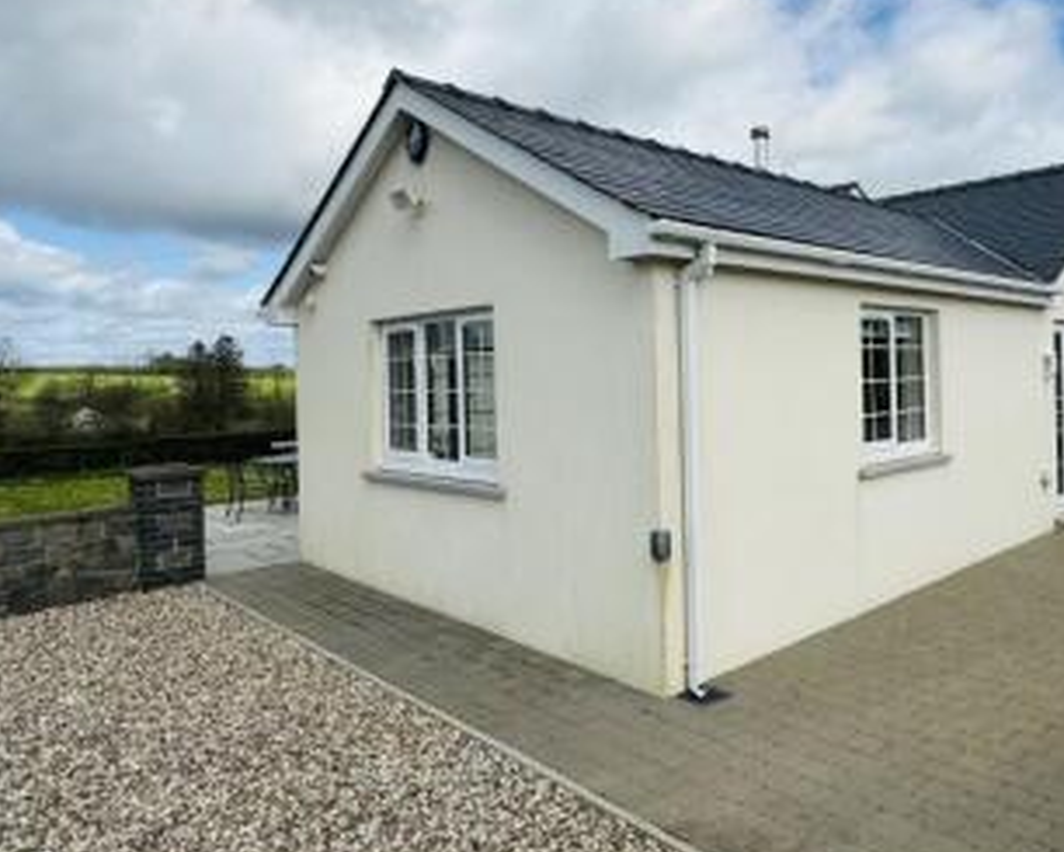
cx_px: 701
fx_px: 819
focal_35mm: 26
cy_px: 381
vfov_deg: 54.8
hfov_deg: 64.5
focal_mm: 2.22
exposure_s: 1/2674
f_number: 2.2
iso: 50
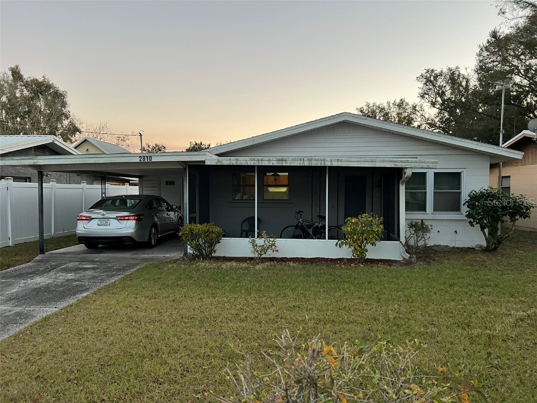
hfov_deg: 67.3
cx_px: 268
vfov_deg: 53.1
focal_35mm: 26
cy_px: 202
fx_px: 403
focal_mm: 5.7
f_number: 1.5
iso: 125
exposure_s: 1/94
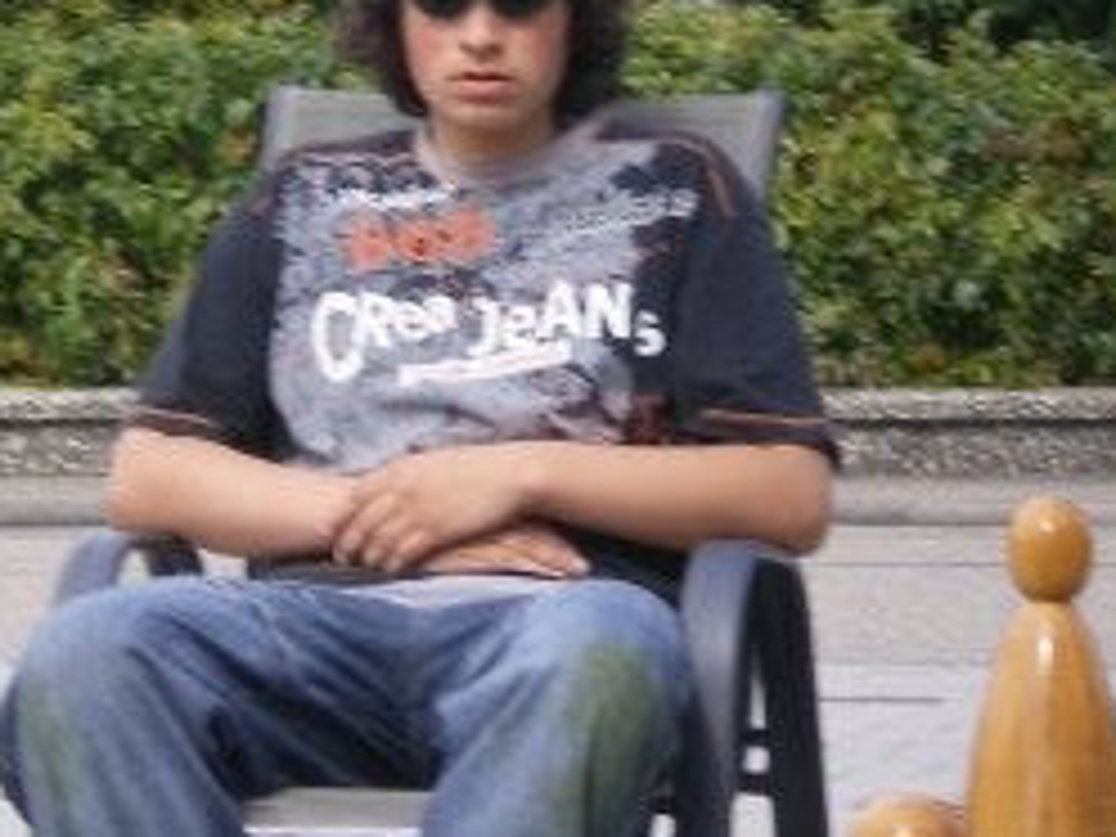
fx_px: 8898
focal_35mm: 276
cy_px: 180
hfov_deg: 7.2
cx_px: 513
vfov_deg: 5.4
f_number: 5.9
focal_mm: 18.9
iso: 64
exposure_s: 1/80
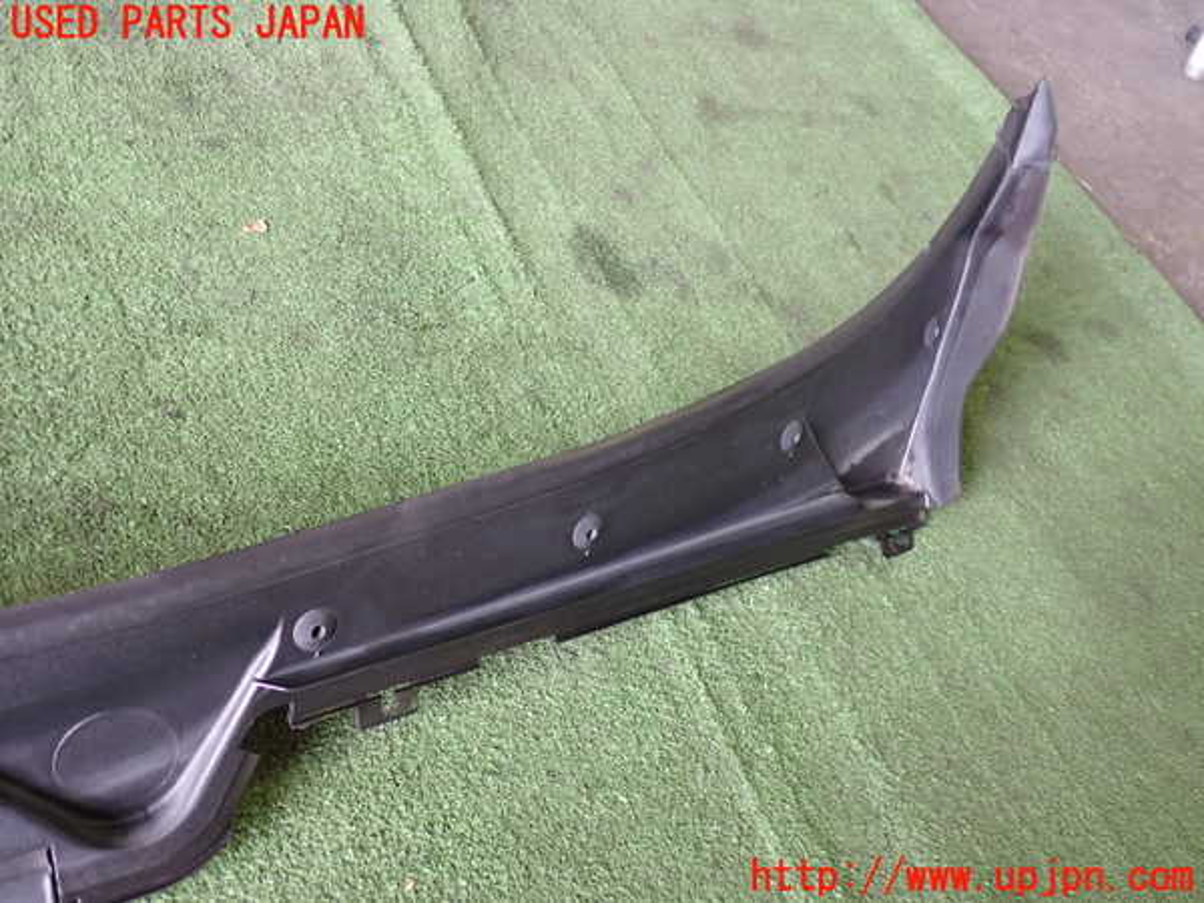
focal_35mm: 30
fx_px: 1043
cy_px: 452
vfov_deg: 46.8
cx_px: 602
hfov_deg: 60.0
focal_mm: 5.4
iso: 320
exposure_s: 1/30
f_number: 2.3
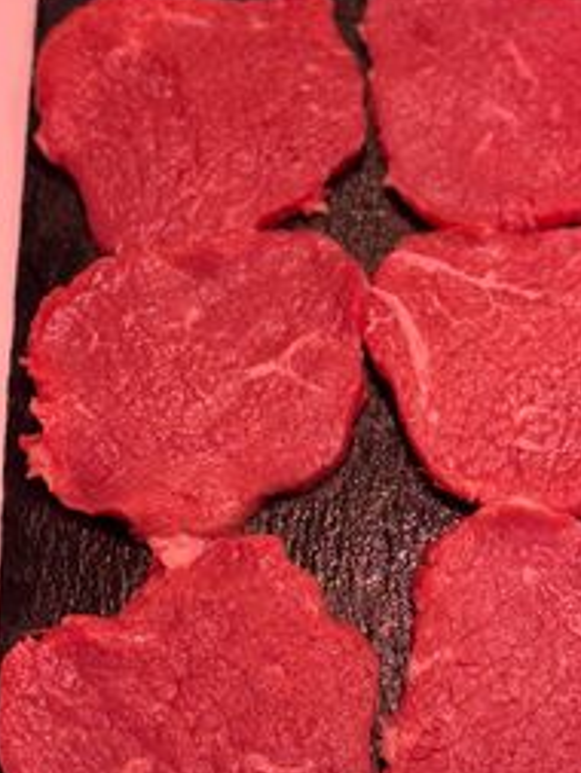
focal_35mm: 81
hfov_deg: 18.2
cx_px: 391
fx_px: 1811
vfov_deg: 24.0
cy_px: 484
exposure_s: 1/250
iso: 64
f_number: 1.78
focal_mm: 6.76
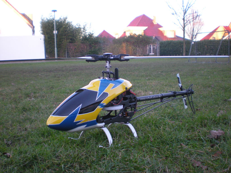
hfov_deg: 49.0
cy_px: 86
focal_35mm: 38
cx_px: 116
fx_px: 254
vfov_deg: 37.7
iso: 135
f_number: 3.1
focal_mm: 6.3
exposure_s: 1/75.6
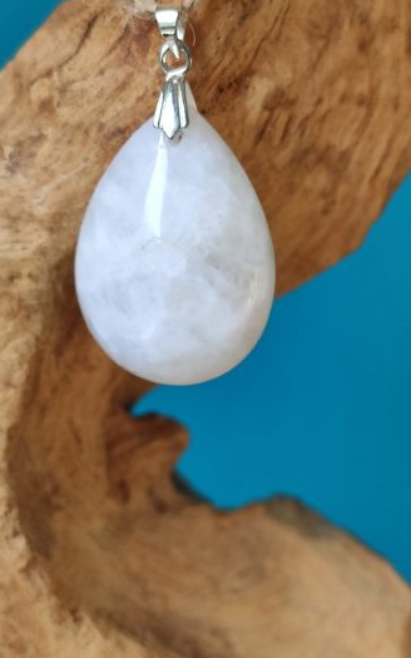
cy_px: 330
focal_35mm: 28
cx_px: 193
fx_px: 502
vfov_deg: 66.5
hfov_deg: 44.5
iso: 112
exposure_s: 1/125
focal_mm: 4.77
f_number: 1.75
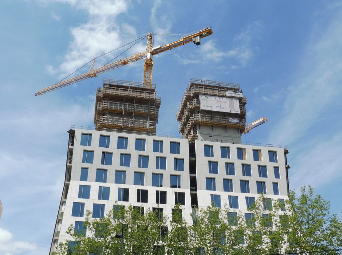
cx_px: 171
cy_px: 128
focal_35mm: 41
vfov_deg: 35.0
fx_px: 404
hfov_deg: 45.9
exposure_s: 1/800
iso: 100
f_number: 5
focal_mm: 7.4
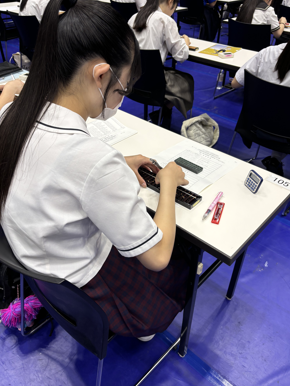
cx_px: 149
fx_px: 313
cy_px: 196
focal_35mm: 28
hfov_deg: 49.7
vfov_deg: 63.4
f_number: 1.6
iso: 80
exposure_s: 1/100
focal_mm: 5.96
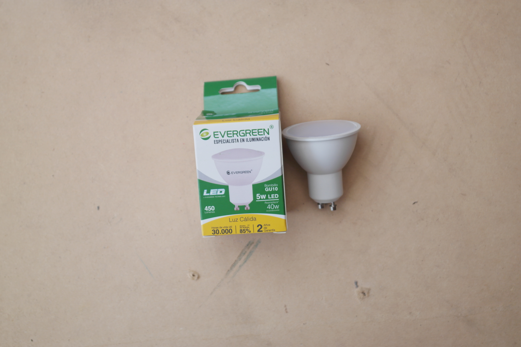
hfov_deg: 34.5
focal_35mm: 58
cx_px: 260
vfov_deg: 23.4
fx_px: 839
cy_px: 174
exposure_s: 1/160
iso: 200
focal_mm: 38
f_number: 5
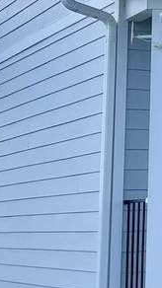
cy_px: 46
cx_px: 431
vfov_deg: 17.1
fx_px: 948
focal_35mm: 124
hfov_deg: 8.6
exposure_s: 1/1802
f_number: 1.6
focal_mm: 5.1
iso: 50
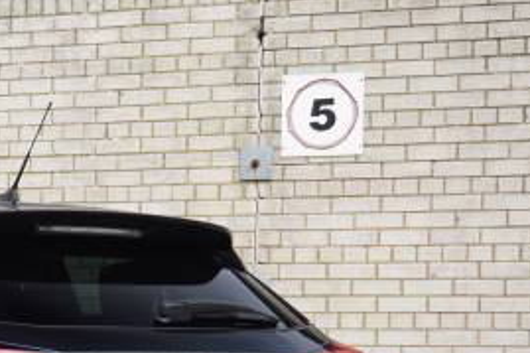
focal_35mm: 132
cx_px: -39
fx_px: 1945
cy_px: 416
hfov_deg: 15.2
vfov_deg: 10.2
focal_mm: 37
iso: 200
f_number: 5.6
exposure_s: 1/160
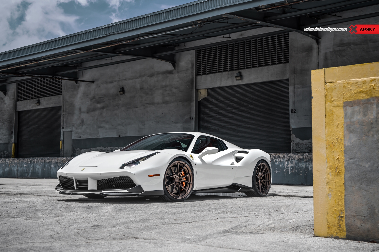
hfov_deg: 41.9
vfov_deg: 28.6
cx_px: 190
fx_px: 495
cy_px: 126
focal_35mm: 47
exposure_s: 1/125
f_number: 5
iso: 100
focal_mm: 47
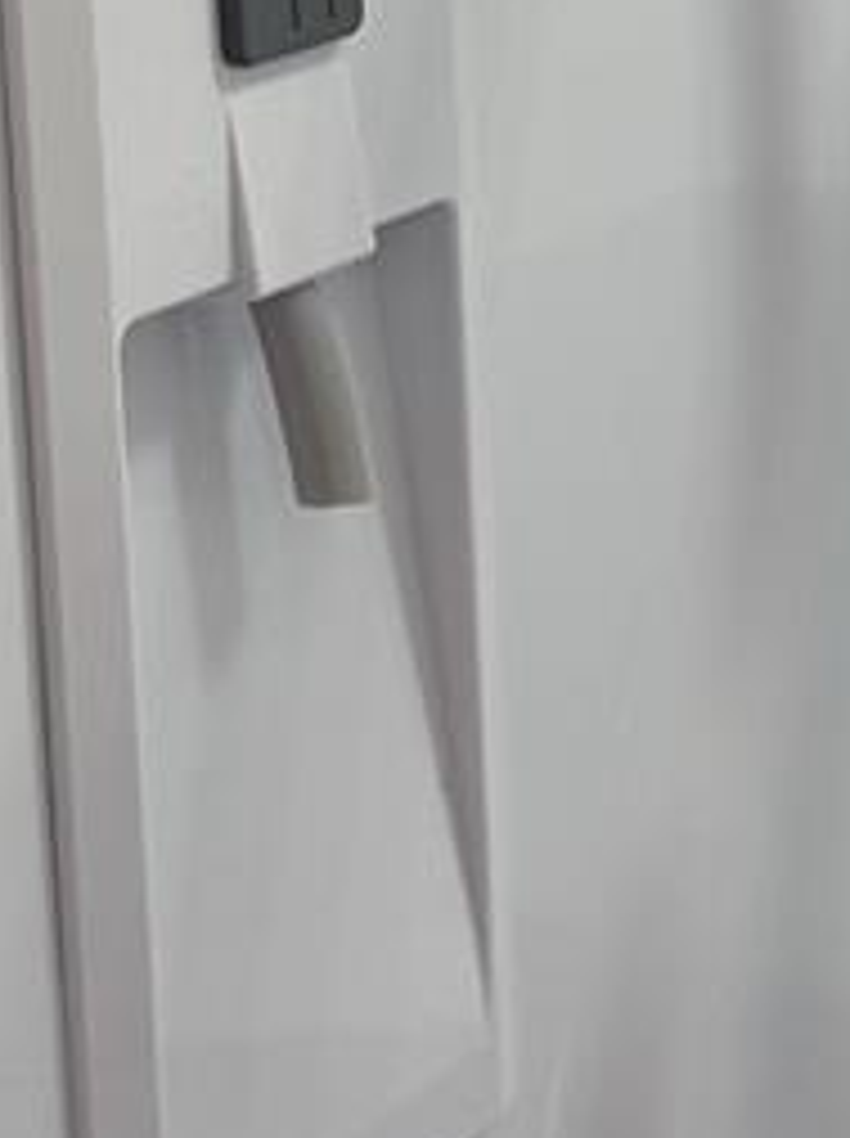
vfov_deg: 16.9
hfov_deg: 13.0
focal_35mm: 114
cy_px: 13
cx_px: 324
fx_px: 3742
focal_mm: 6.76
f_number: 1.78
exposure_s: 1/120
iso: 64
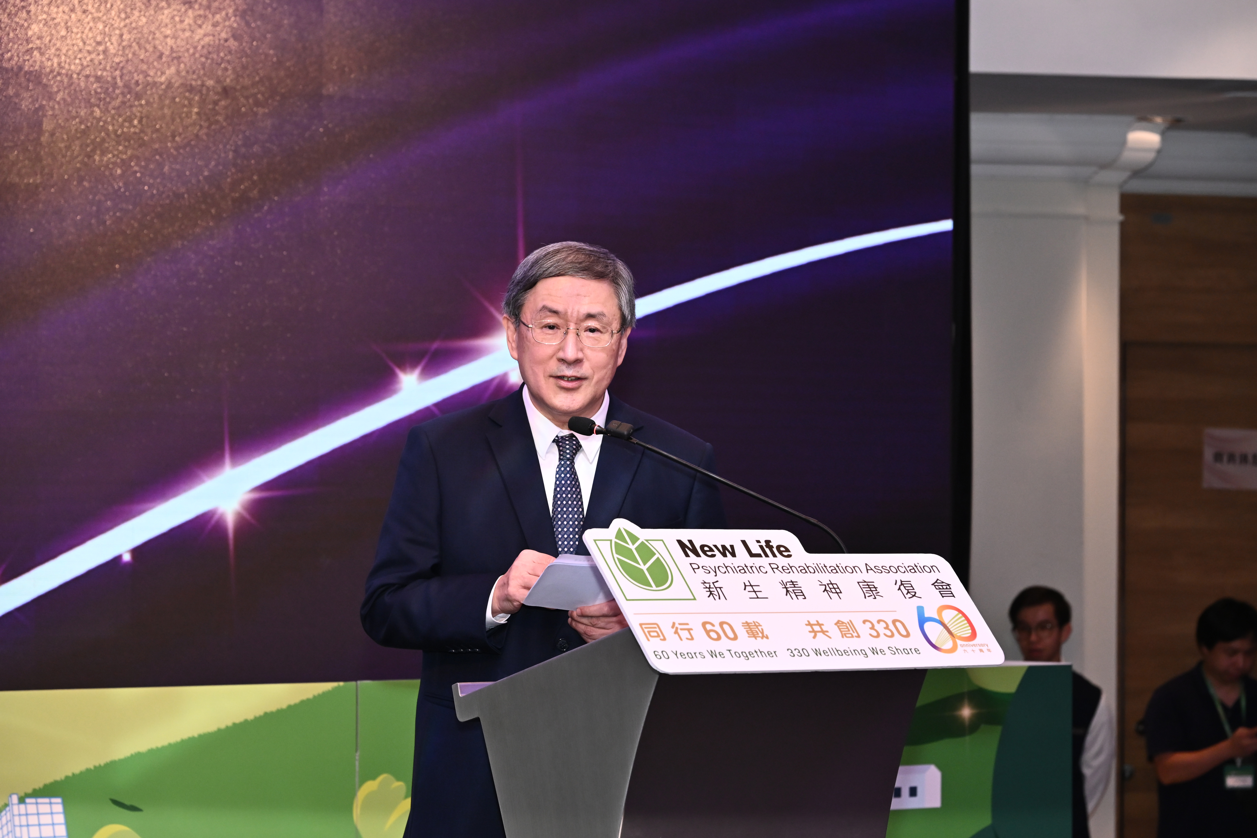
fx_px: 3666
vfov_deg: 13.0
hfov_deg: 19.5
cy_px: 419
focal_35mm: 105
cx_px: 628
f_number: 6.3
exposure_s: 1/160
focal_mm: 105
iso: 2500
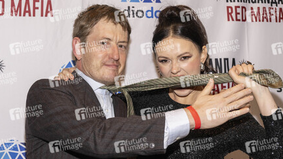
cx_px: 140
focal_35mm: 59
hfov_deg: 35.4
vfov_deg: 20.4
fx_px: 443
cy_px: 96
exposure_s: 1/200
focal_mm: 54
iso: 800
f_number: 5.6
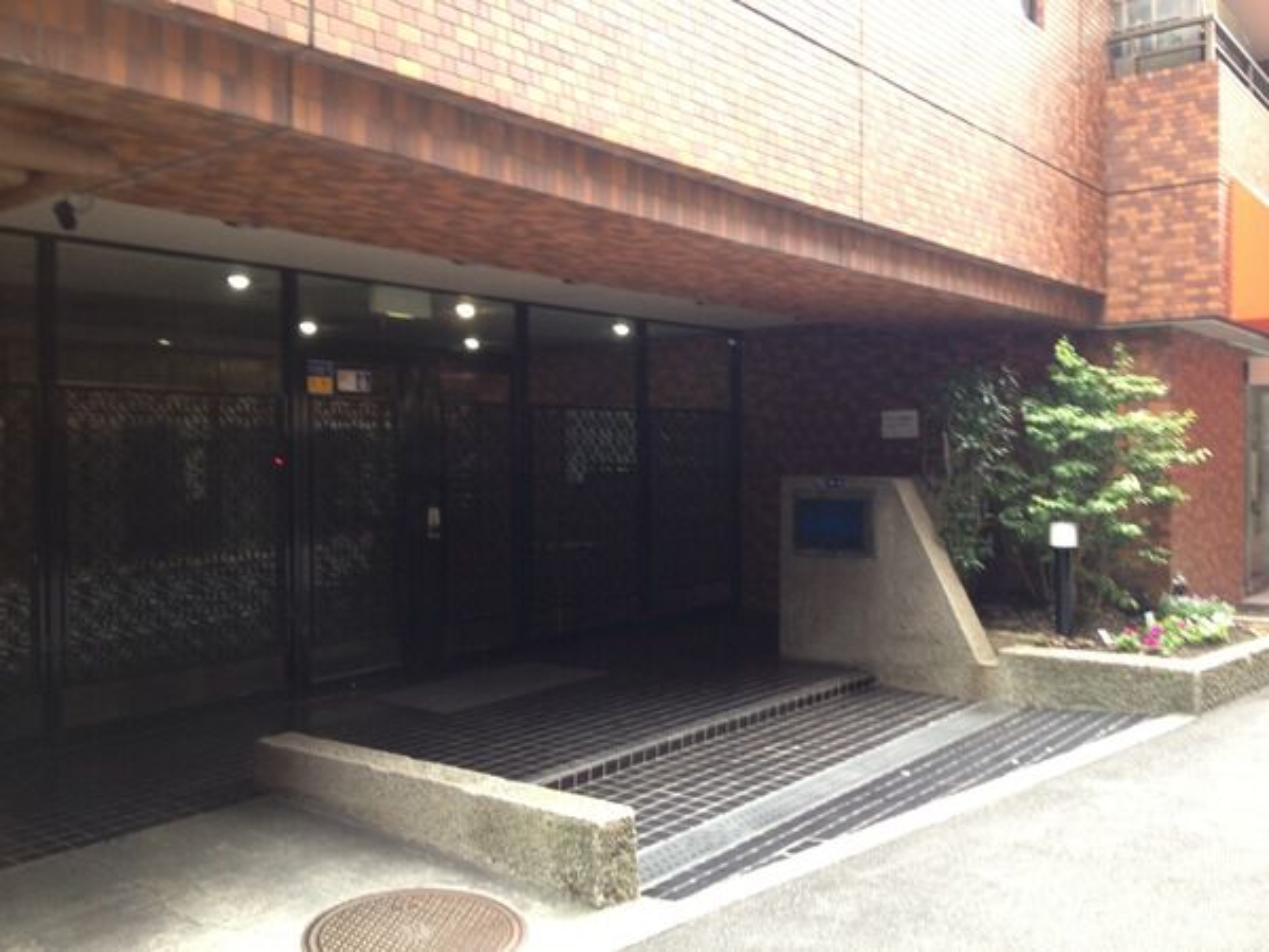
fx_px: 1283
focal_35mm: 35
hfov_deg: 52.6
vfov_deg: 40.7
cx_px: 634
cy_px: 476
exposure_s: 1/30
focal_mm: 4.28
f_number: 2.4
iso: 50
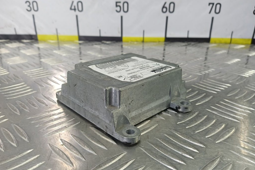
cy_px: 95
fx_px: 170
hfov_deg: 73.8
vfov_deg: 53.0
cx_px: 127
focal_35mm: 24
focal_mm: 4.11
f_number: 1.6
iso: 132
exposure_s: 1/50
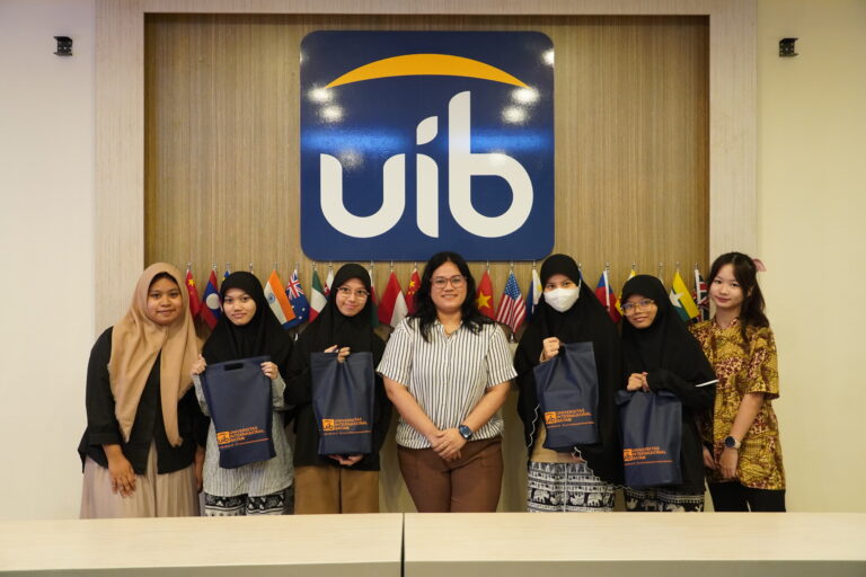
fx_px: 938
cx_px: 433
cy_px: 288
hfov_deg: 49.6
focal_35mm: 39
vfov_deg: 34.2
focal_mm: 26
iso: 1600
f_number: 4
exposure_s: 1/40
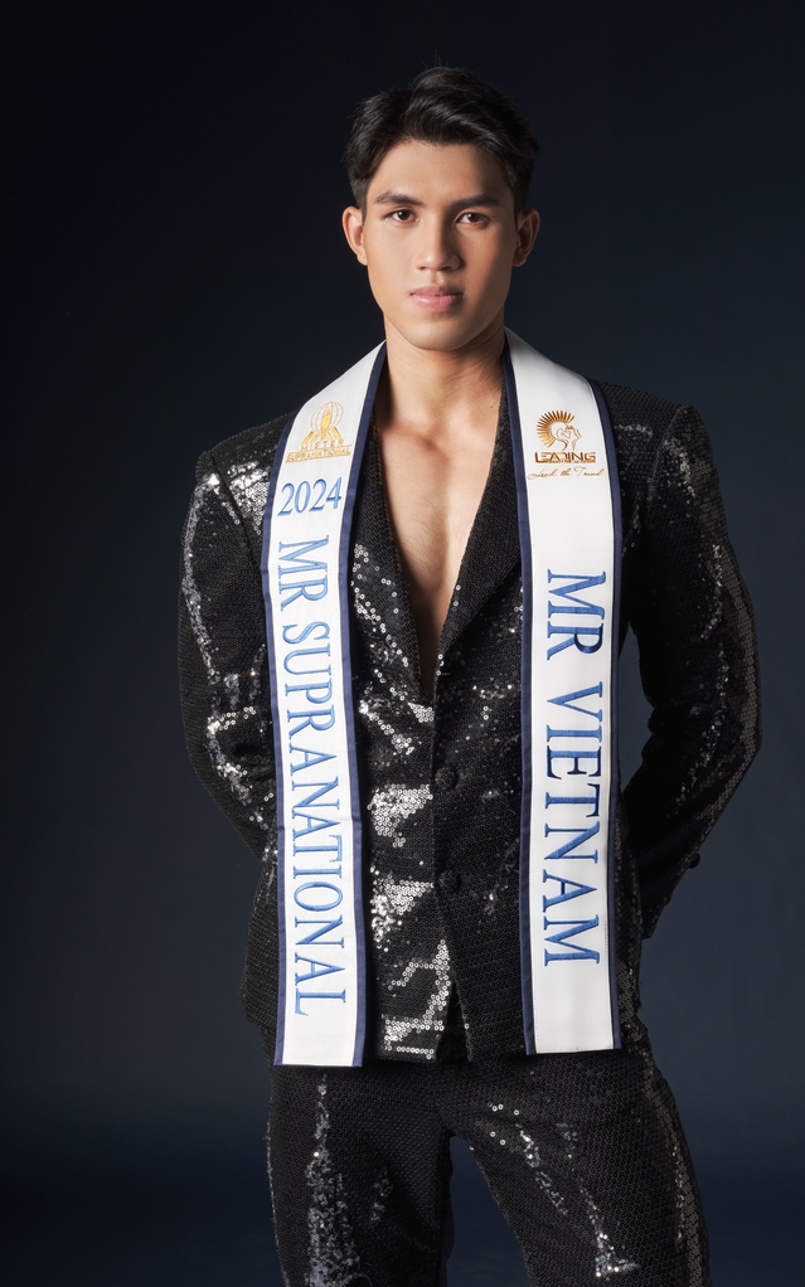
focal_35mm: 55
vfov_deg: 36.9
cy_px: 654
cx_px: 485
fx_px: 1930
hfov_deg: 23.5
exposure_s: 1/125
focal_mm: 64
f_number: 14
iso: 400
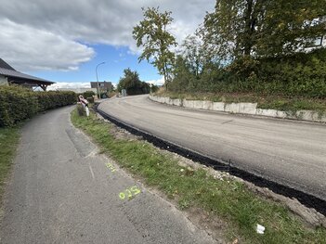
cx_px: 163
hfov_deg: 102.1
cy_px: 122
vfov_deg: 85.6
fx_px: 132
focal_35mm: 14
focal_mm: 2.22
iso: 64
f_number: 2.2
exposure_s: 1/381
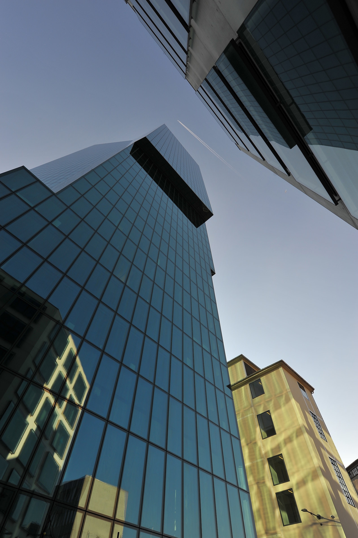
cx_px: 179
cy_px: 269
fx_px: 254
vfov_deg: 93.3
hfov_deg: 70.3
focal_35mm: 17
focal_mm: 17
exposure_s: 1/250
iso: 200
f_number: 9
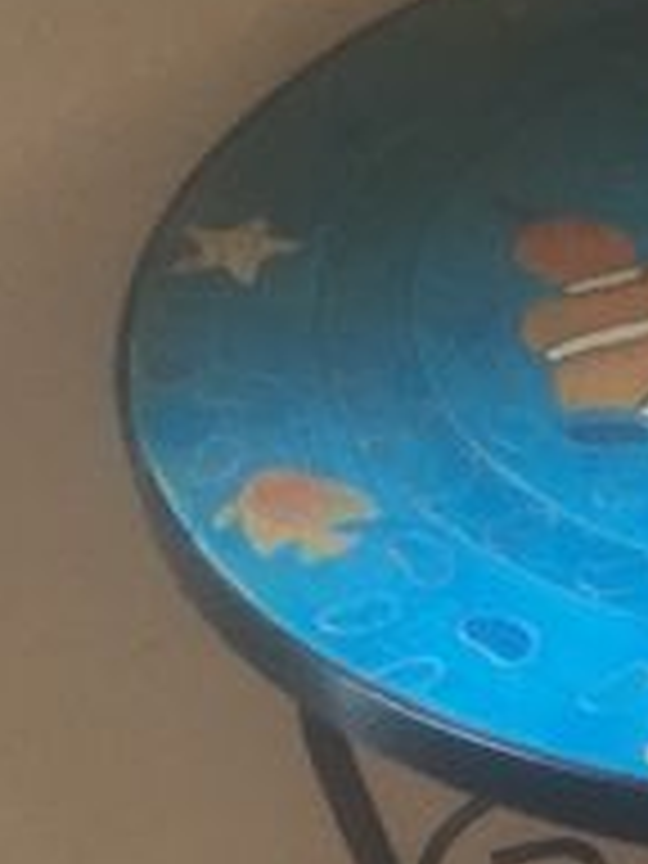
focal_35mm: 151
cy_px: 963
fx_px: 3769
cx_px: 1026
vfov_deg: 12.8
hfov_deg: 9.5
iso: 160
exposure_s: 1/33
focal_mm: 4.15
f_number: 2.2
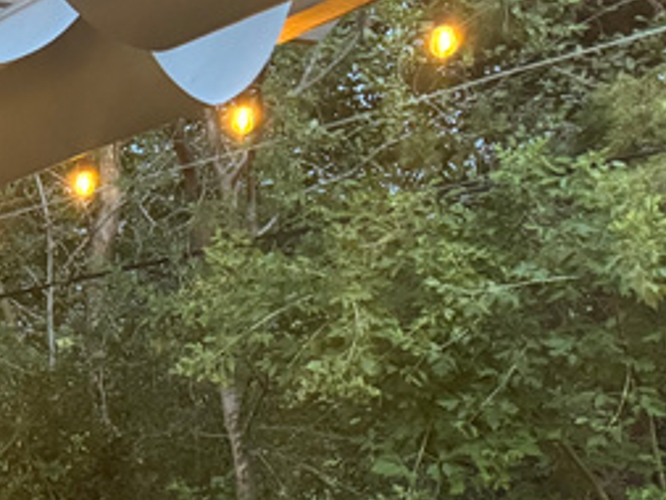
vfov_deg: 15.0
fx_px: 1867
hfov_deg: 17.1
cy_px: 513
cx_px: -479
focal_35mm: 97
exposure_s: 1/40
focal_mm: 6.76
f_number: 1.78
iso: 800
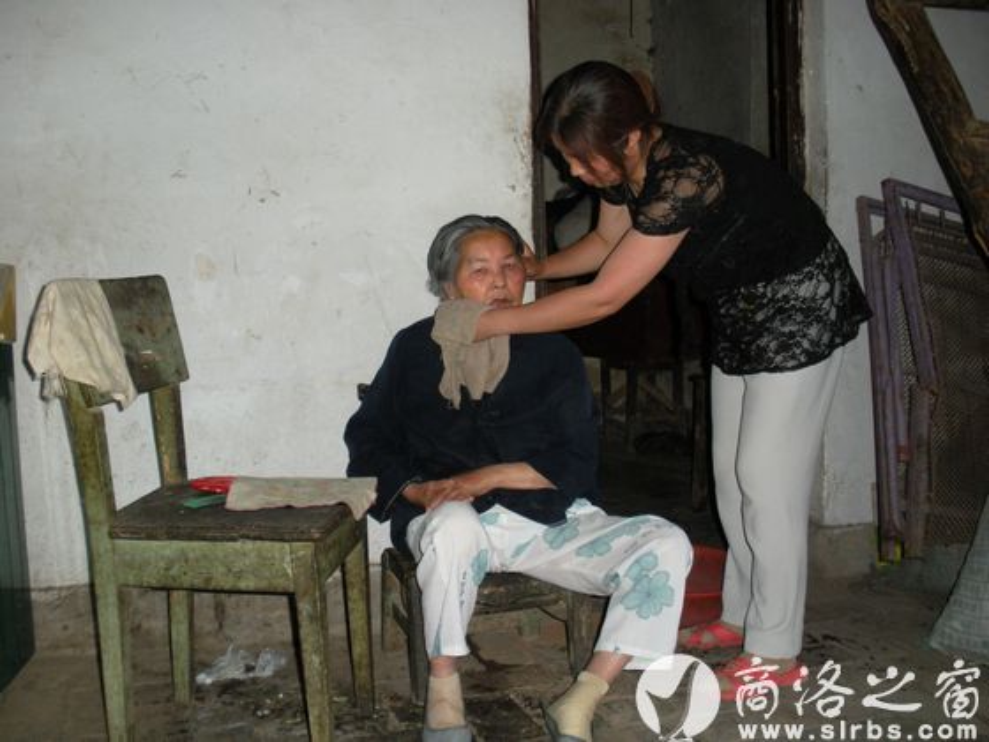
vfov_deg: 39.7
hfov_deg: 51.4
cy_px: 371
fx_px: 1029
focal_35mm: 36
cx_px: 494
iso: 212
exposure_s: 1/60
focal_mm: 6.3
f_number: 3.5
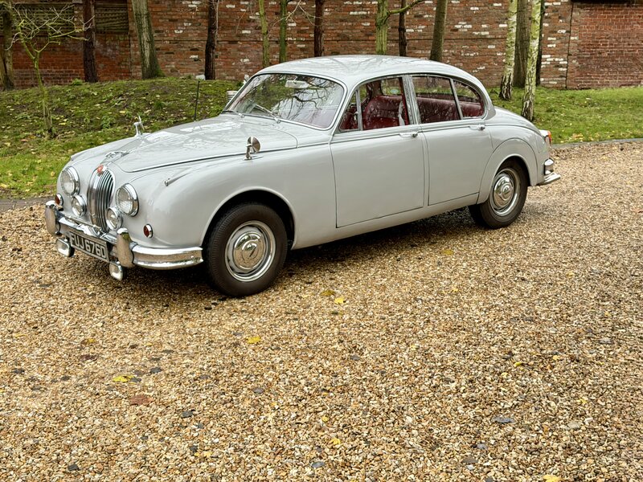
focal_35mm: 48
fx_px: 892
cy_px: 241
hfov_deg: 39.7
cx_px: 322
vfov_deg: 30.3
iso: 64
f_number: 1.78
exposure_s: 1/122
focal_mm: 6.76
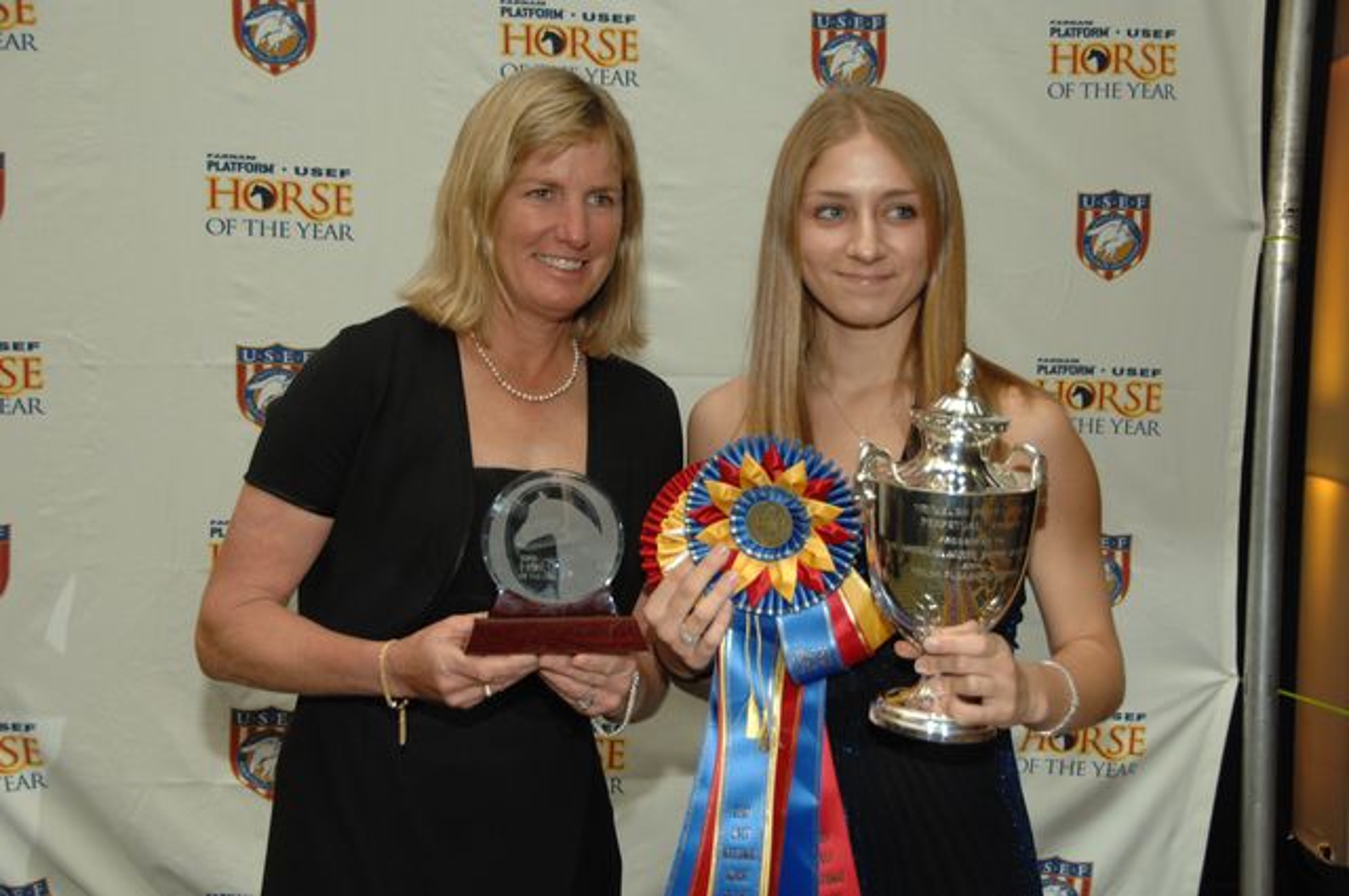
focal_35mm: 57
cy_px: 448
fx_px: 2133
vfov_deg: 23.7
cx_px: 674
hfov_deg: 35.1
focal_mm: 38
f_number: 4.2
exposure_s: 1/125
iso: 400
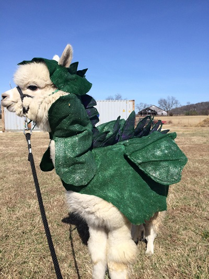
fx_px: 233
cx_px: 104
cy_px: 140
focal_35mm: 29
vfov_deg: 61.6
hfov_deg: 48.2
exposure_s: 1/2283
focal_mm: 4.15
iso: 32
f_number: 2.2
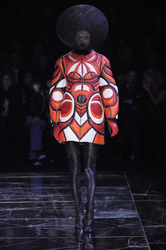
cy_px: 125
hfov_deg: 7.6
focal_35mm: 180
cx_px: 83
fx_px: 1247
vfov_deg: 11.4
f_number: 4
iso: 1600
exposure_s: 1/320
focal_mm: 180
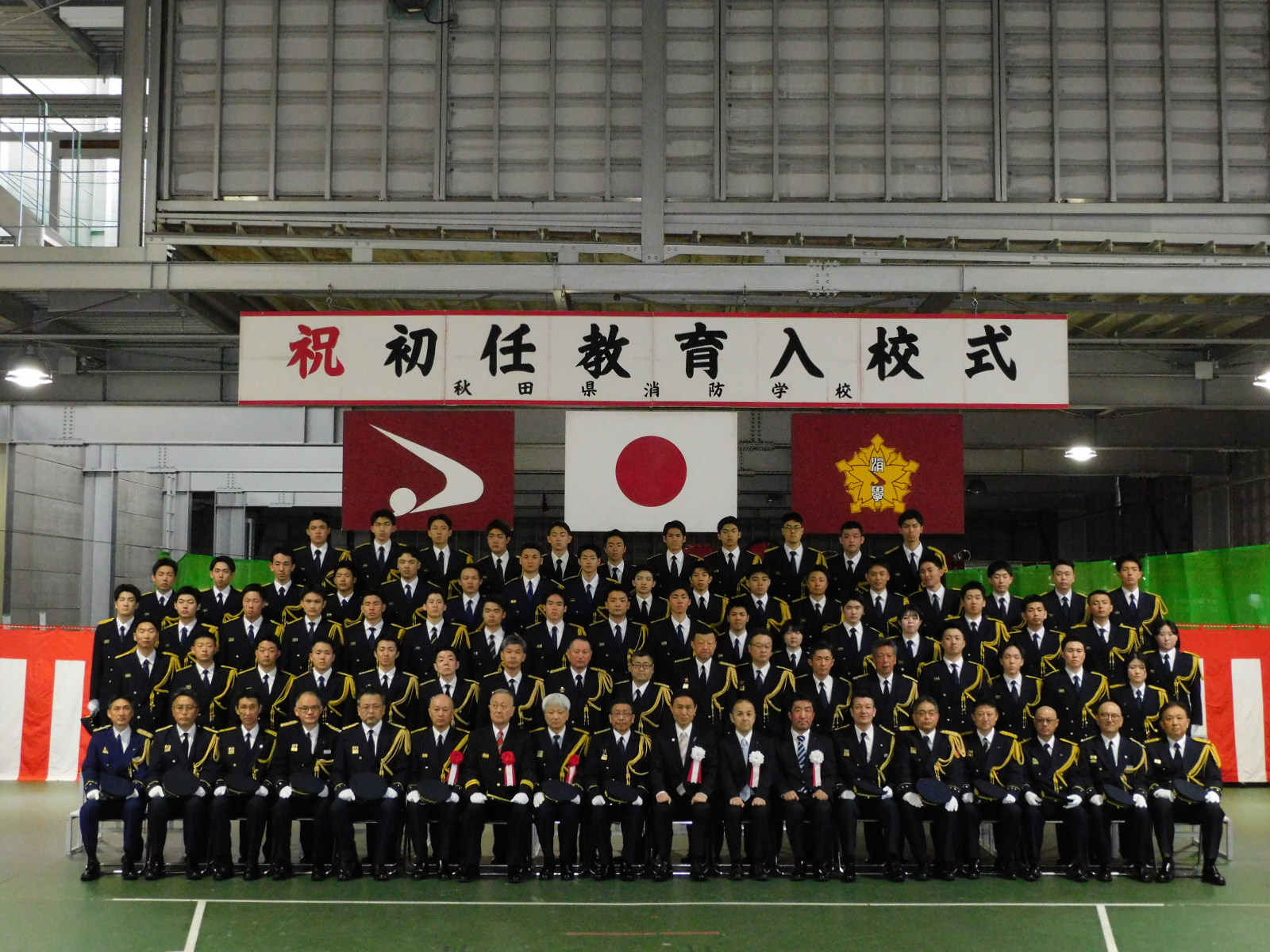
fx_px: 1834
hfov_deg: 38.2
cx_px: 635
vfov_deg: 29.1
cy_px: 476
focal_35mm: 50
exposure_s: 1/30
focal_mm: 9
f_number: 4
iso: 1000
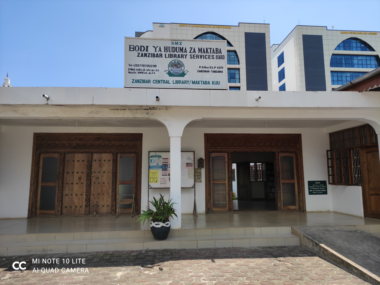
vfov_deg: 54.9
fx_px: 275
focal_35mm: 25
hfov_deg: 69.4
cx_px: 190
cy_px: 142
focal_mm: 5.43
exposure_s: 1/1144
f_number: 1.89
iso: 100
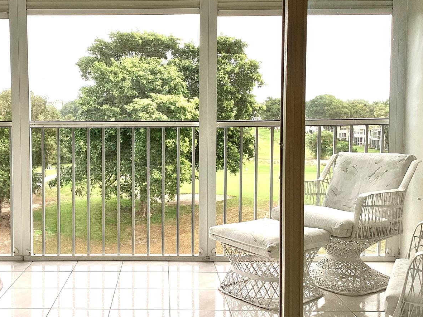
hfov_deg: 44.3
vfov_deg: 34.3
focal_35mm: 42
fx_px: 513
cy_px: 141
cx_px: 151
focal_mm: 3.3
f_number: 2.4
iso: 25
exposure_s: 1/239
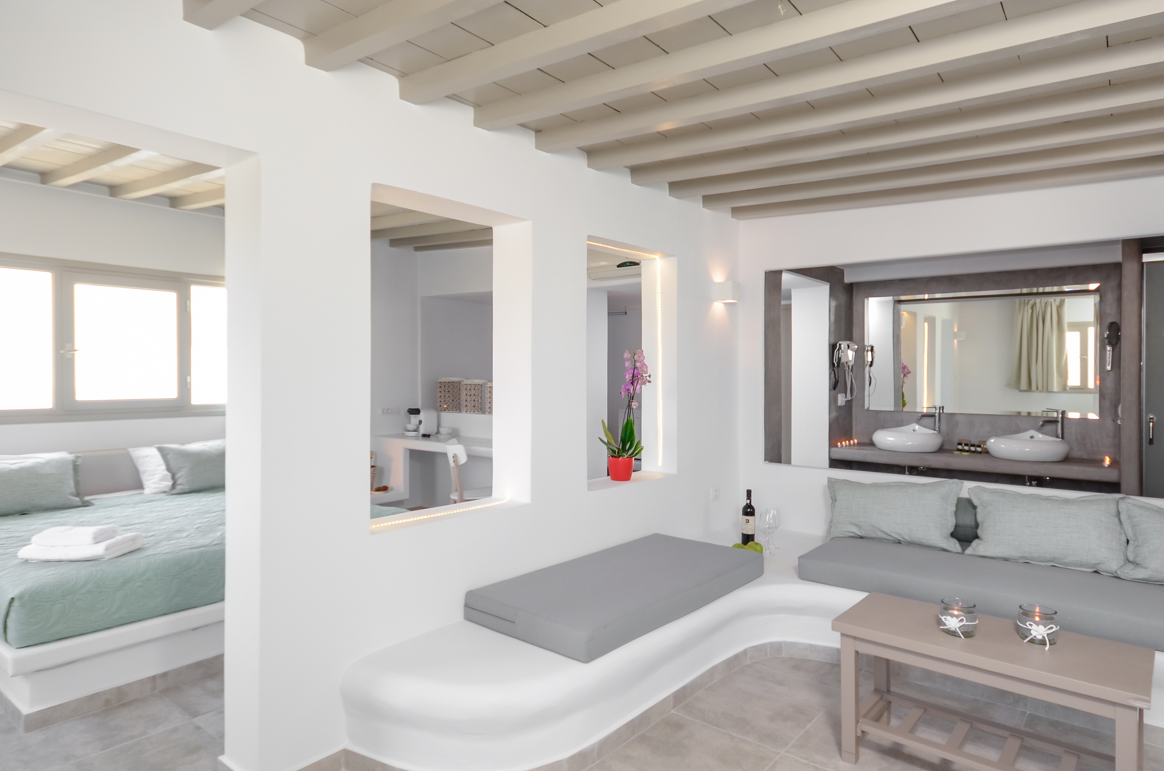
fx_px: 645
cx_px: 577
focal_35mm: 20
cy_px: 342
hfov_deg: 84.1
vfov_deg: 61.5
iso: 320
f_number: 5.6
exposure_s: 1/80
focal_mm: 10
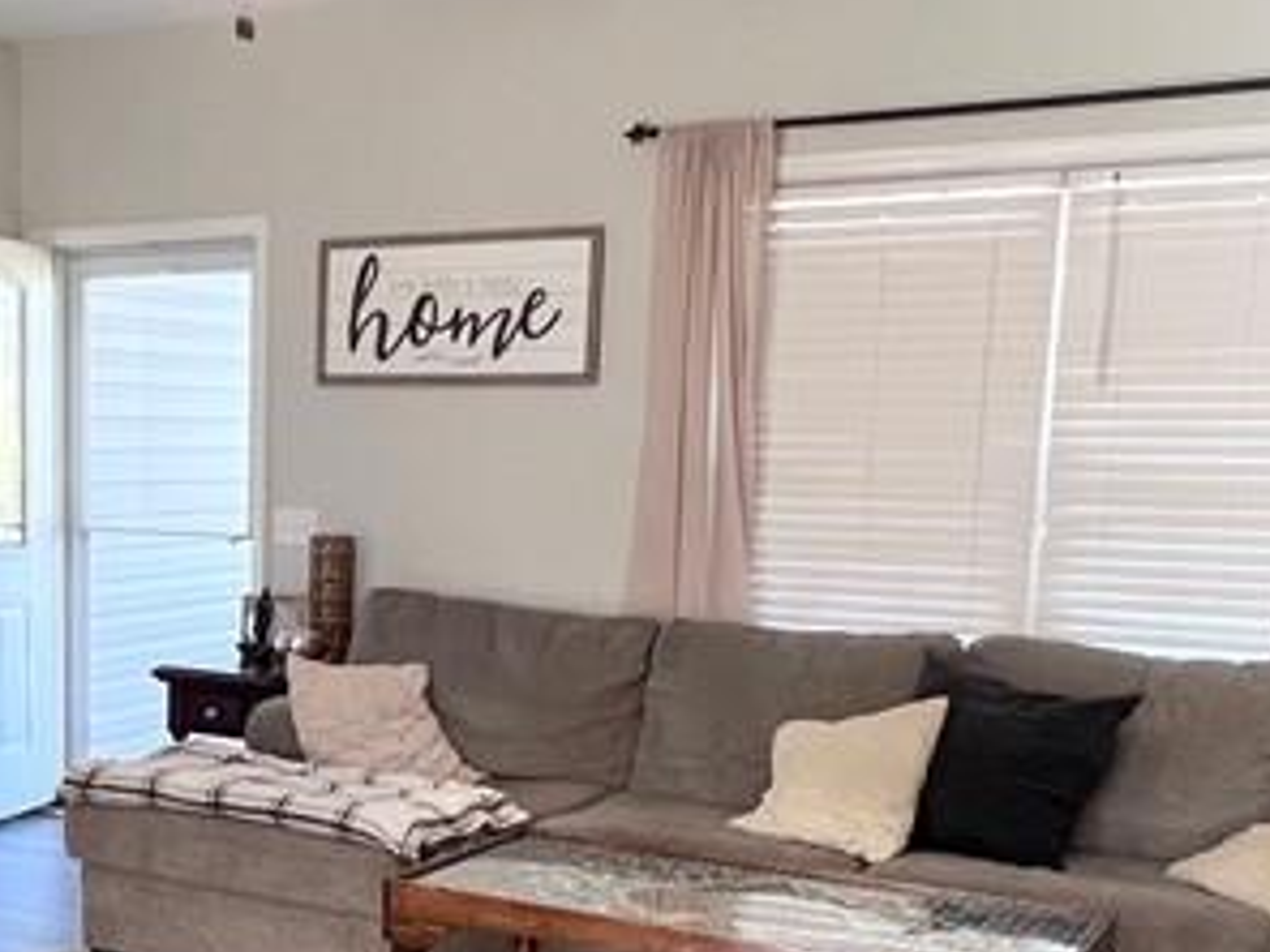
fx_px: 1651
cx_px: 262
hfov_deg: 40.4
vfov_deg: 31.6
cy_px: 718
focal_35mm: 45
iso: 200
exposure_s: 1/120
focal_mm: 1.57
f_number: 1.8
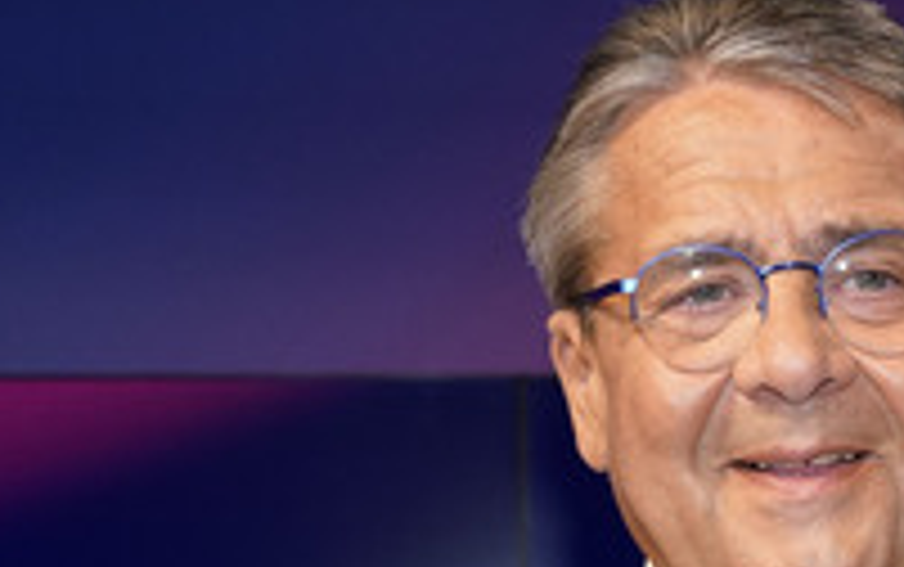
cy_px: 549
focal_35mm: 80
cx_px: 821
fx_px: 1973
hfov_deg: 25.0
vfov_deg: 16.1
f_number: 5
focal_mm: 35
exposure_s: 1/160
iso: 2000
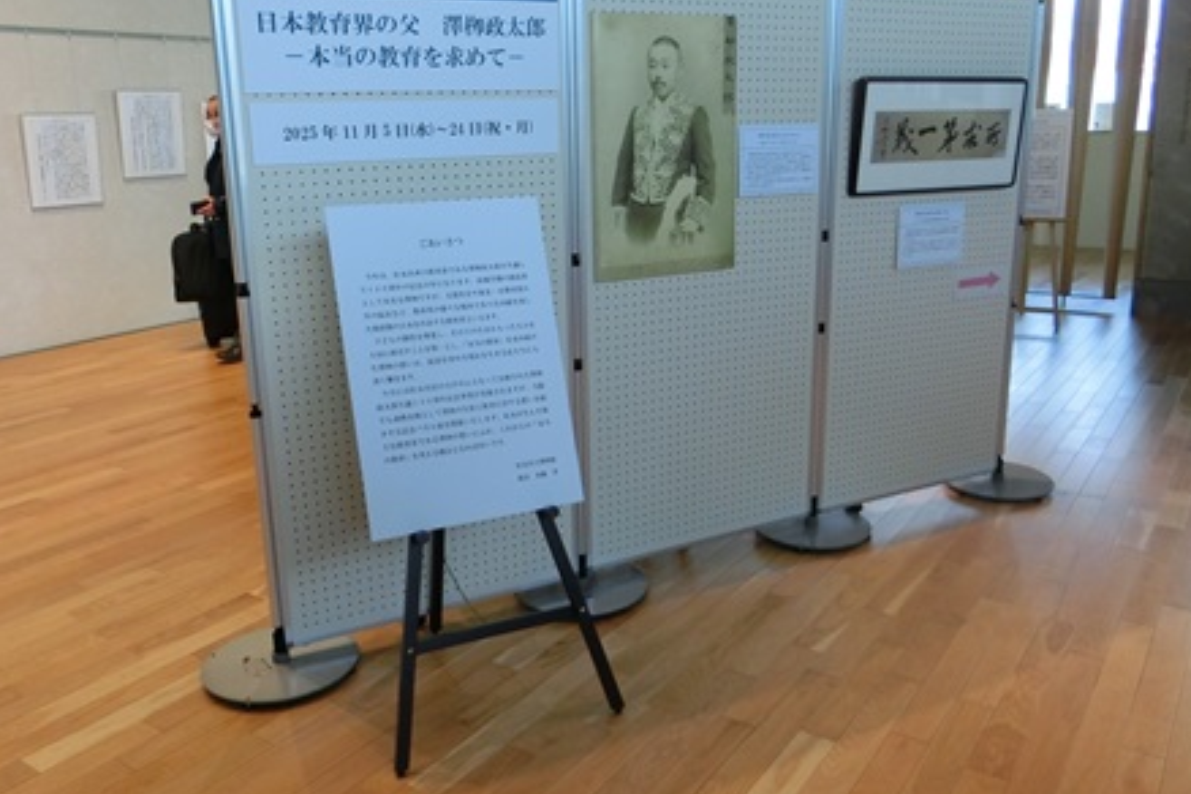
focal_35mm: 31
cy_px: 347
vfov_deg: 42.2
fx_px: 1026
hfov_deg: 60.3
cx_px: 604
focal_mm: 5.2
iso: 320
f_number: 3.7
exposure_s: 1/125
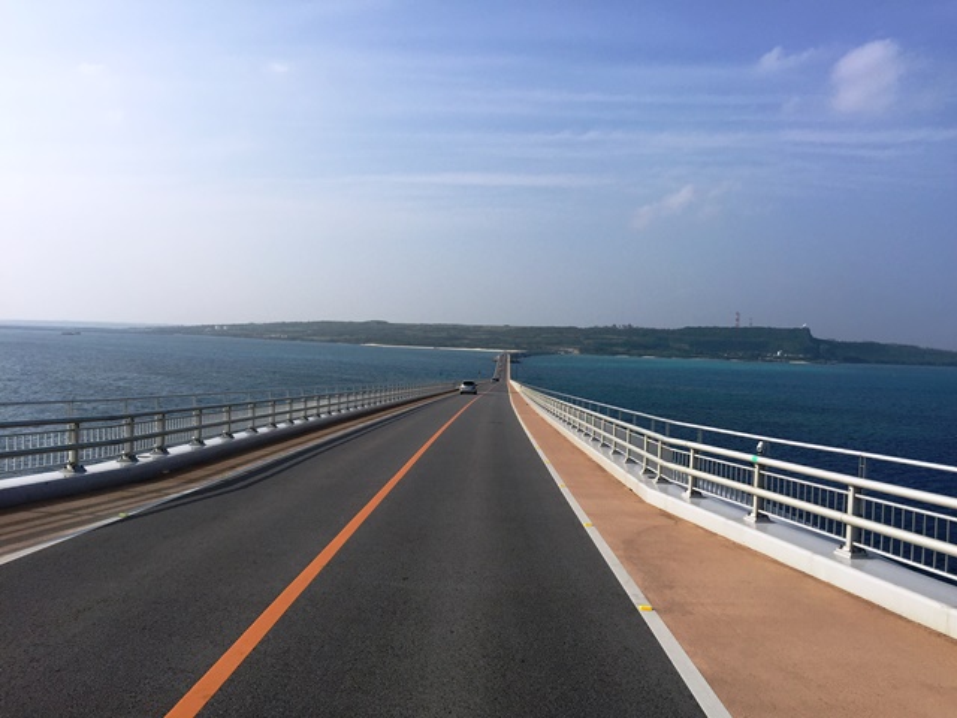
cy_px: 359
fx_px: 802
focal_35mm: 29
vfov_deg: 48.2
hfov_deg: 61.7
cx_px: 478
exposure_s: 1/3597
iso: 32
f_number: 2.2
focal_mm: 4.15
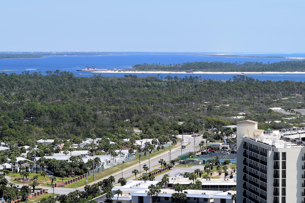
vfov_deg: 9.3
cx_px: 142
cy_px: 75
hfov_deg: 13.9
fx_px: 1254
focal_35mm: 148
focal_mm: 70
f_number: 6.7
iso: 200
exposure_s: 1/750
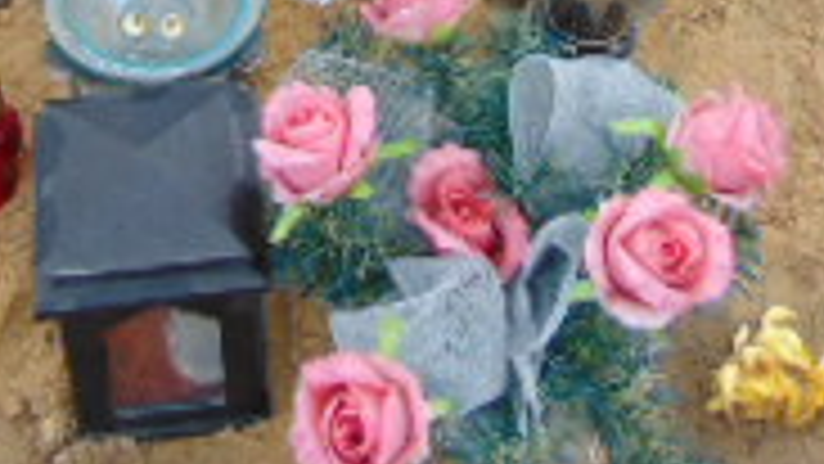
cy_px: -563
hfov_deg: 22.4
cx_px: 333
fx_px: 2076
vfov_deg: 11.1
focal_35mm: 95
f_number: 3
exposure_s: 1/100
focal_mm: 4.5
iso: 80
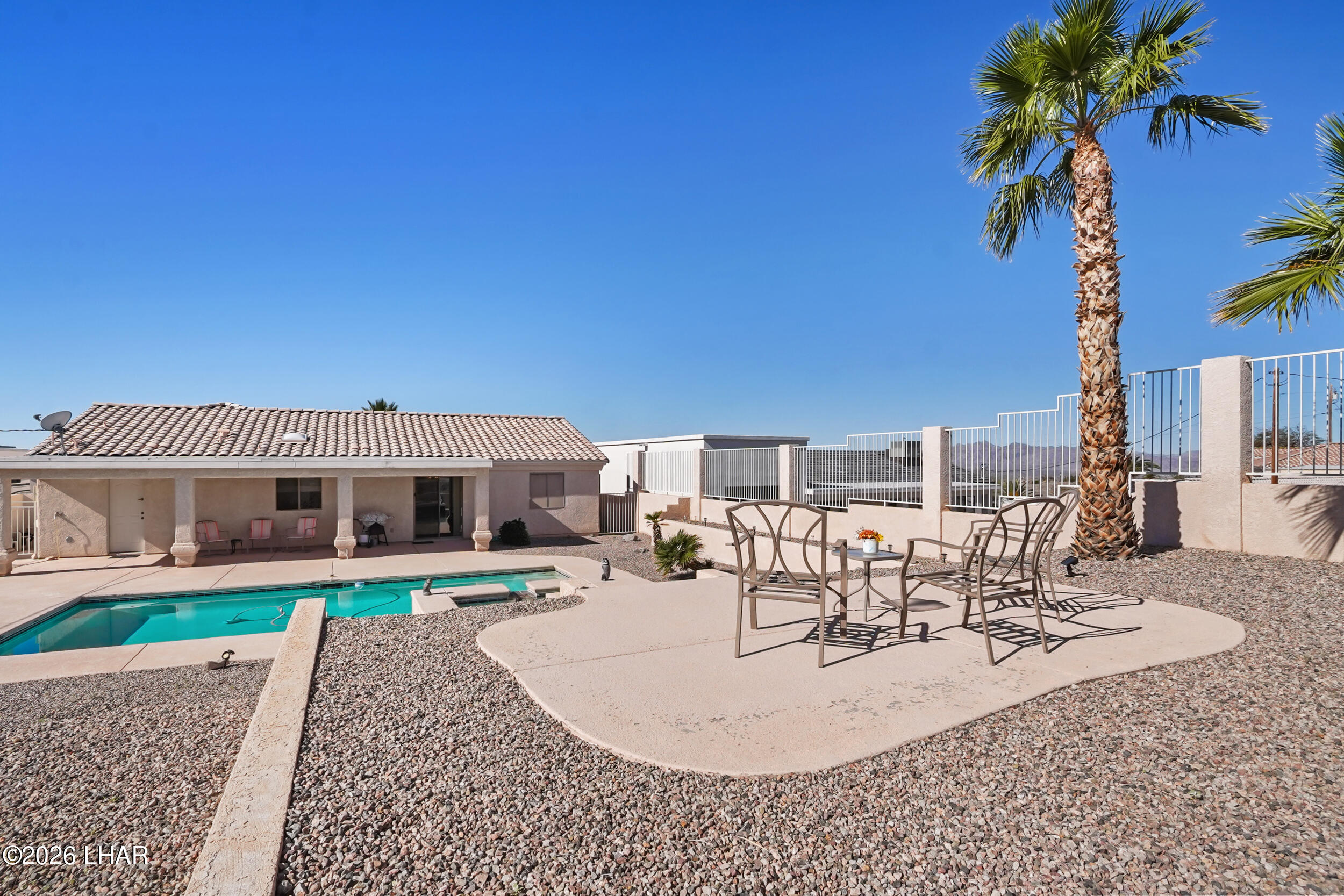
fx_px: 597
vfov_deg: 73.8
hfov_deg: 96.7
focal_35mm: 16
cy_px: 448
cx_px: 672
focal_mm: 11
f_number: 9
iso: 320
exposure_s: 1/500
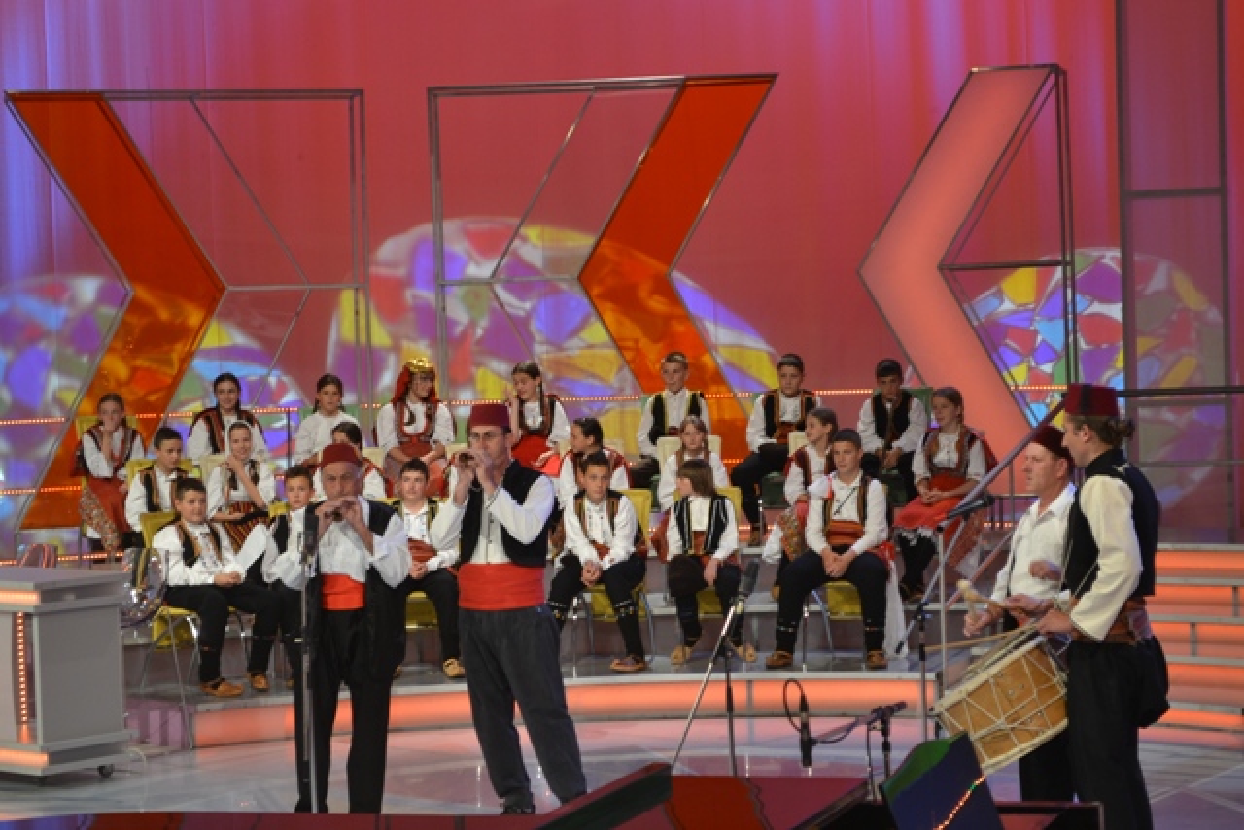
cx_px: 622
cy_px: 415
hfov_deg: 24.6
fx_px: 2851
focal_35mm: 82
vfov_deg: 16.6
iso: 400
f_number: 5.6
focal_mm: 55
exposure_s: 1/25
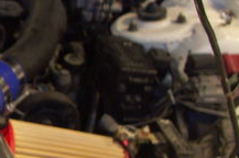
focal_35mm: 86
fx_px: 570
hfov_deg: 20.8
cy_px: 120
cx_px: -100
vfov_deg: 15.8
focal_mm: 7.21
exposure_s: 1/10
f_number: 2.8
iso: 200
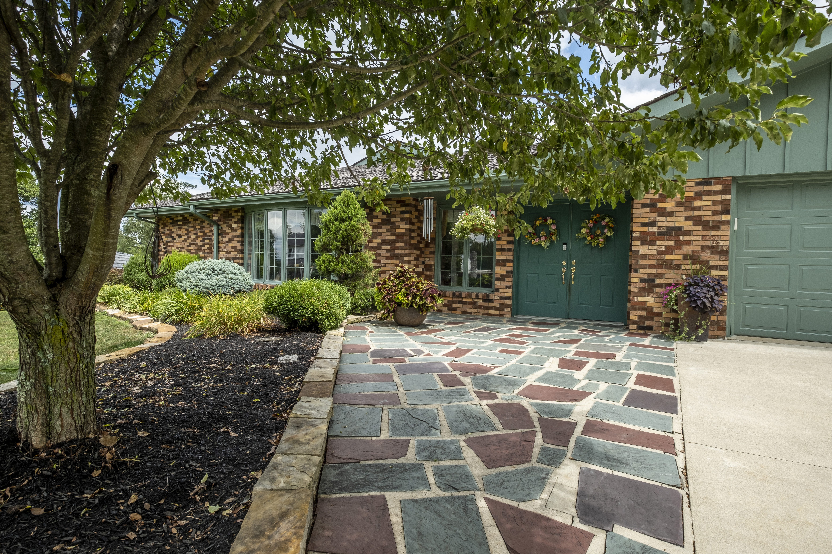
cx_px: 416
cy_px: 277
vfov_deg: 64.6
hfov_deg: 86.9
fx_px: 439
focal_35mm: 19
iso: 160
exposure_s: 1/250
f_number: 7.1
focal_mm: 12.6
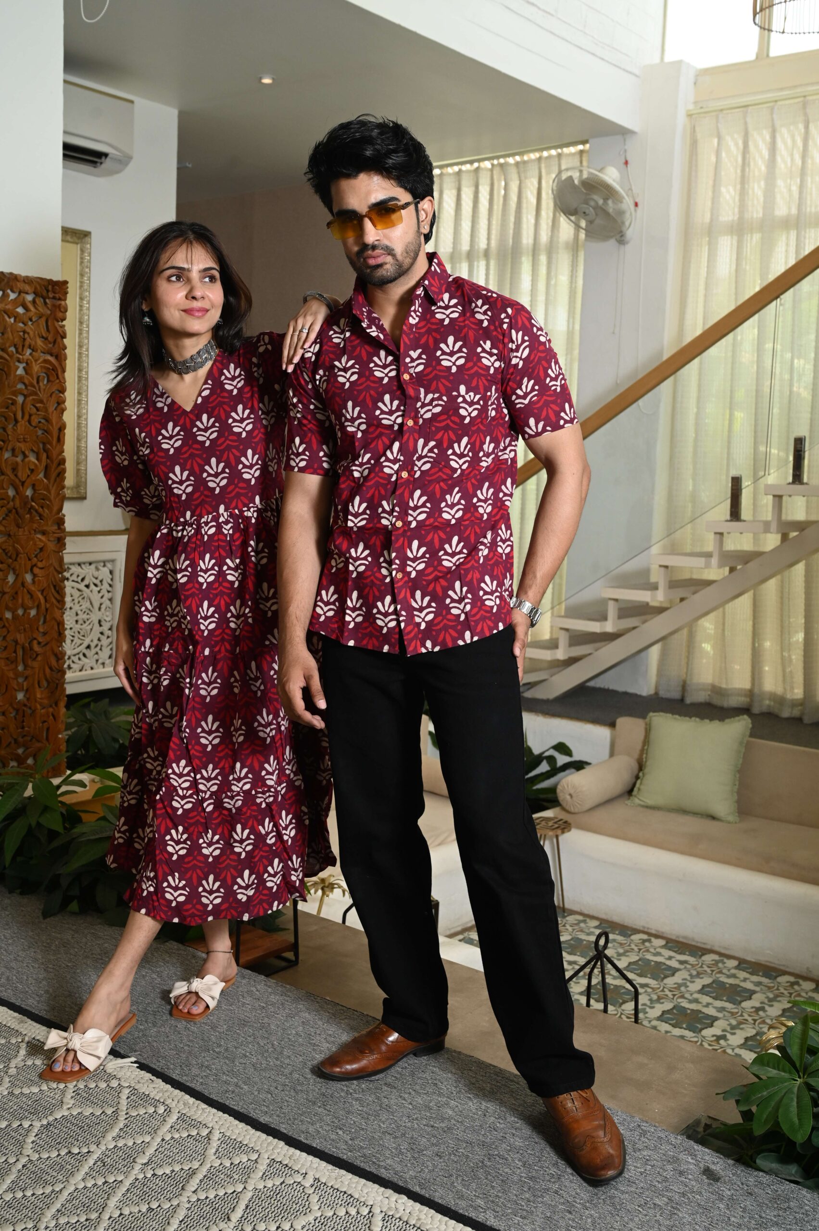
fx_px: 1264
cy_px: 616
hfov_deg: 35.9
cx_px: 410
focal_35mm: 37
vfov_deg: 51.9
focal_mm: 37
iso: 640
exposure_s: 1/160
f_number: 6.3
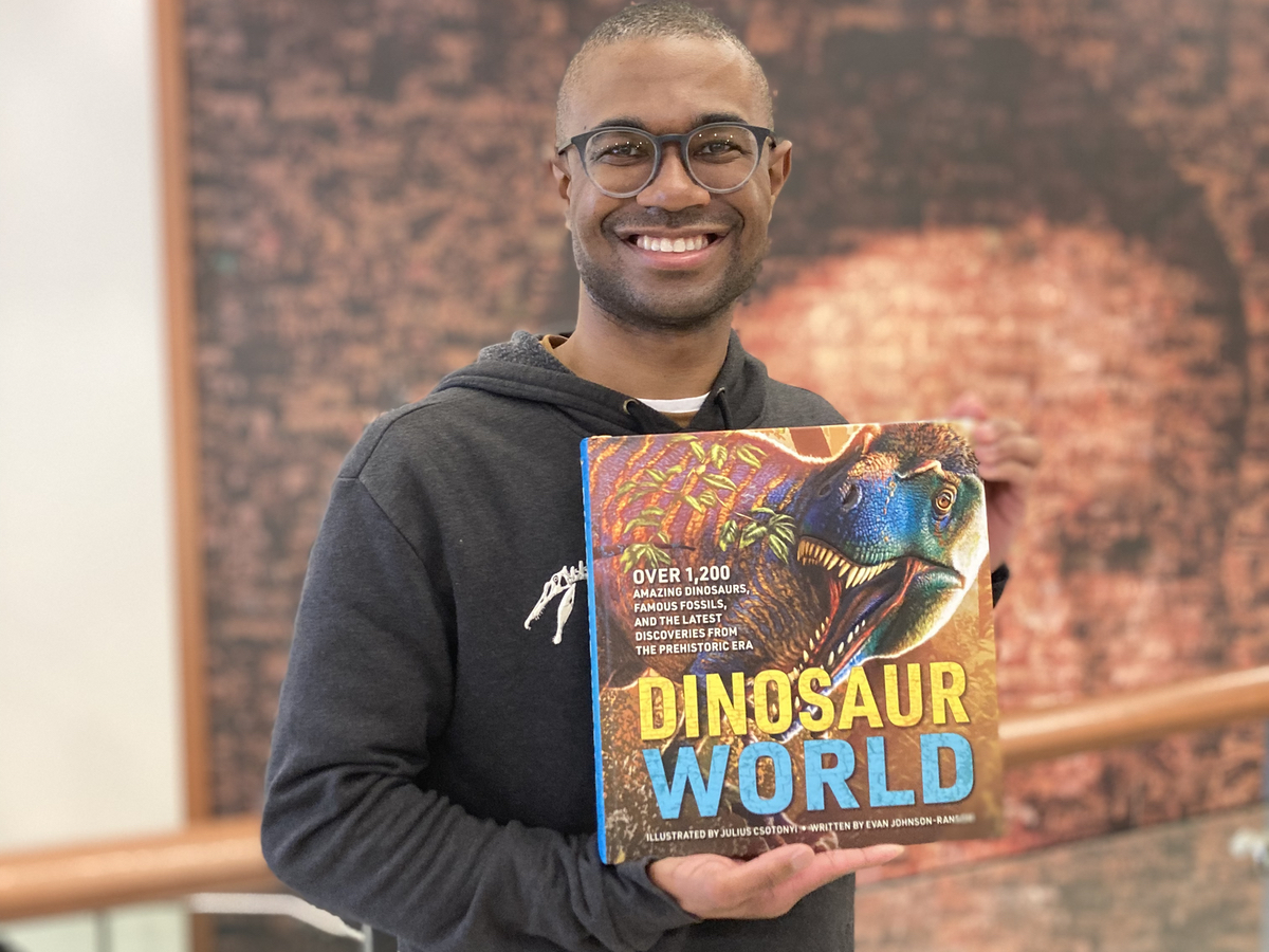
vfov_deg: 49.7
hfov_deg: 63.4
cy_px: 476
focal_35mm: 28
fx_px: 1026
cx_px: 634
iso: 320
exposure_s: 1/60
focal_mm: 3.99
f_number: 1.8
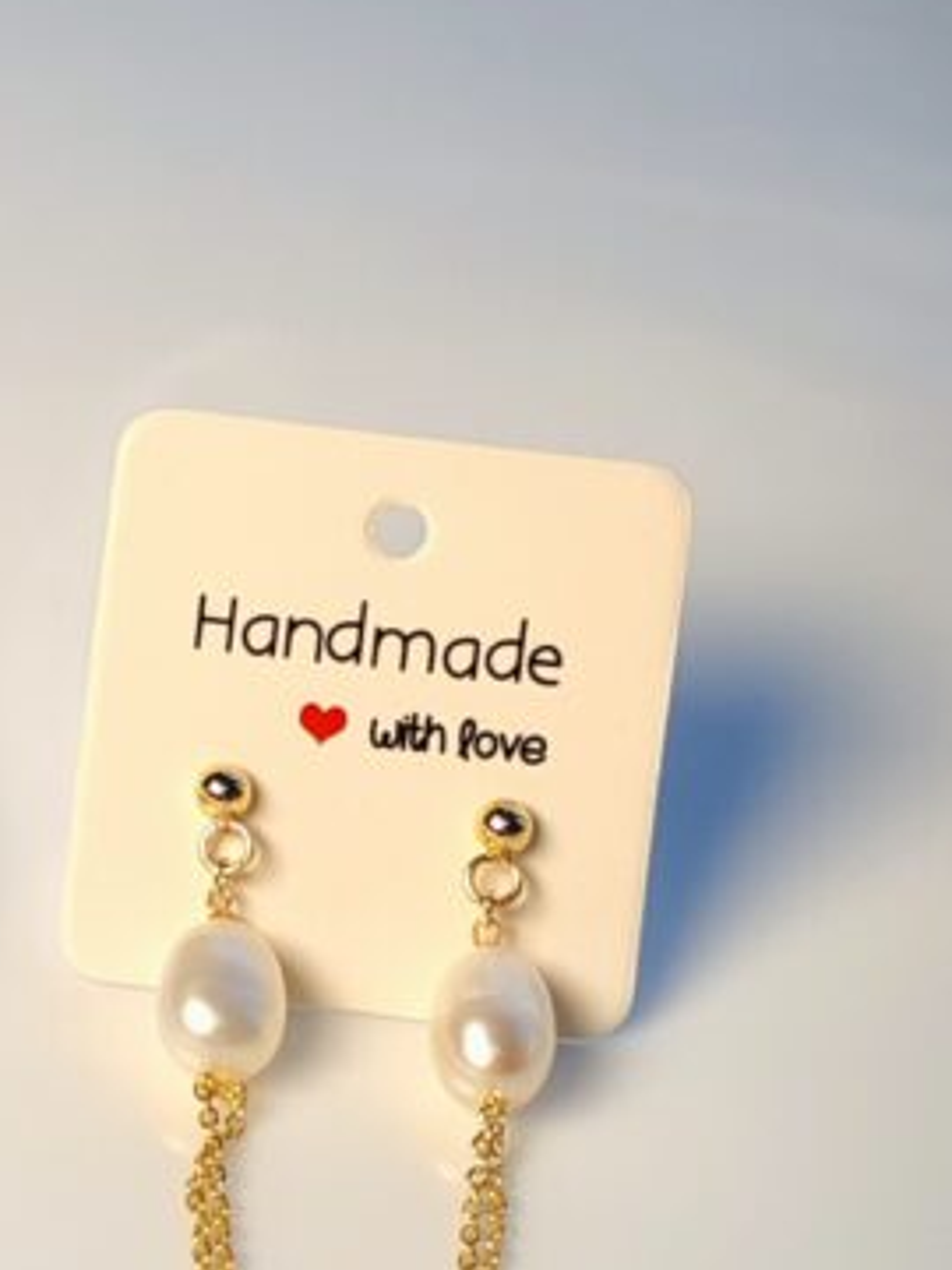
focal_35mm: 120
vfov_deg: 16.3
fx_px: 4400
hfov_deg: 12.2
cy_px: 1023
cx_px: 7
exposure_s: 1/140
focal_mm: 5.52
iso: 50
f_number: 1.95
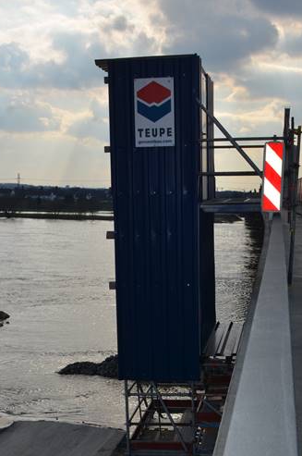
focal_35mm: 61
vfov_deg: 32.7
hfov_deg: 22.3
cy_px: 309
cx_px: 156
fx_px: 768
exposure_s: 1/250
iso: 100
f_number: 10
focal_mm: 25
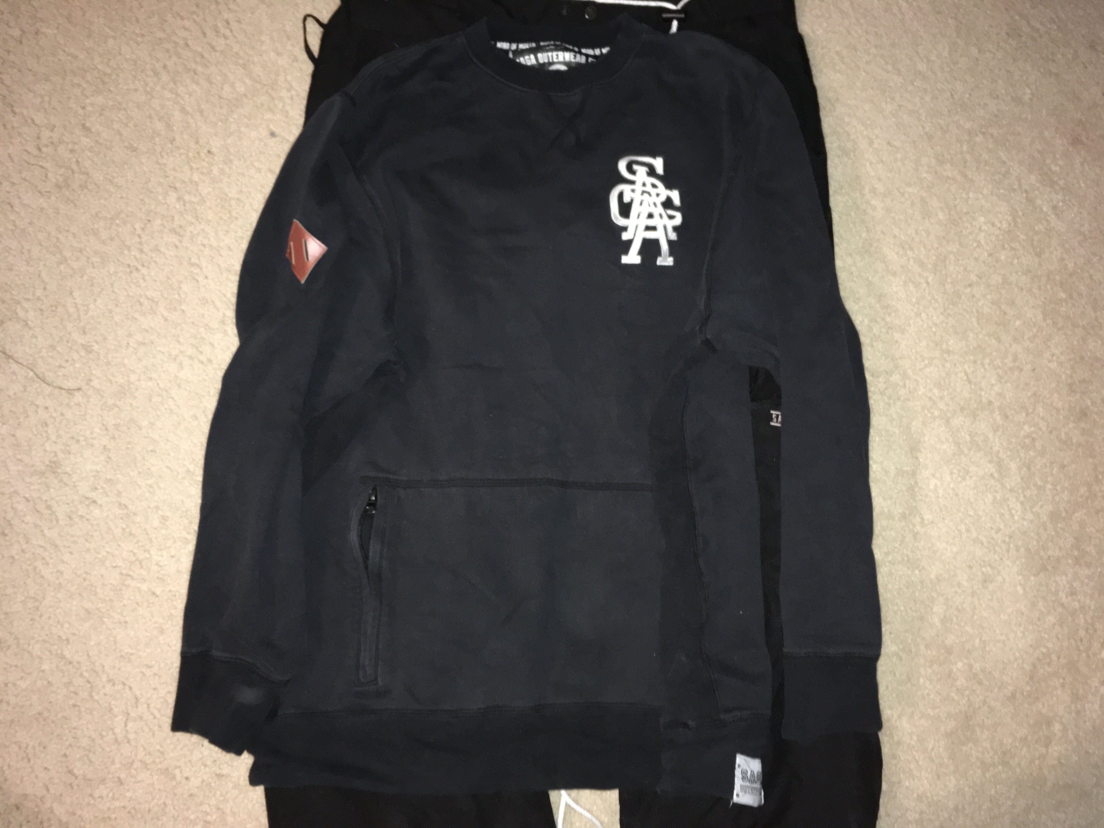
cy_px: 414
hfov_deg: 61.7
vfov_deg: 48.2
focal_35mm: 29
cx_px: 552
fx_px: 925
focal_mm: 4.15
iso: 125
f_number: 2.2
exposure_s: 1/16
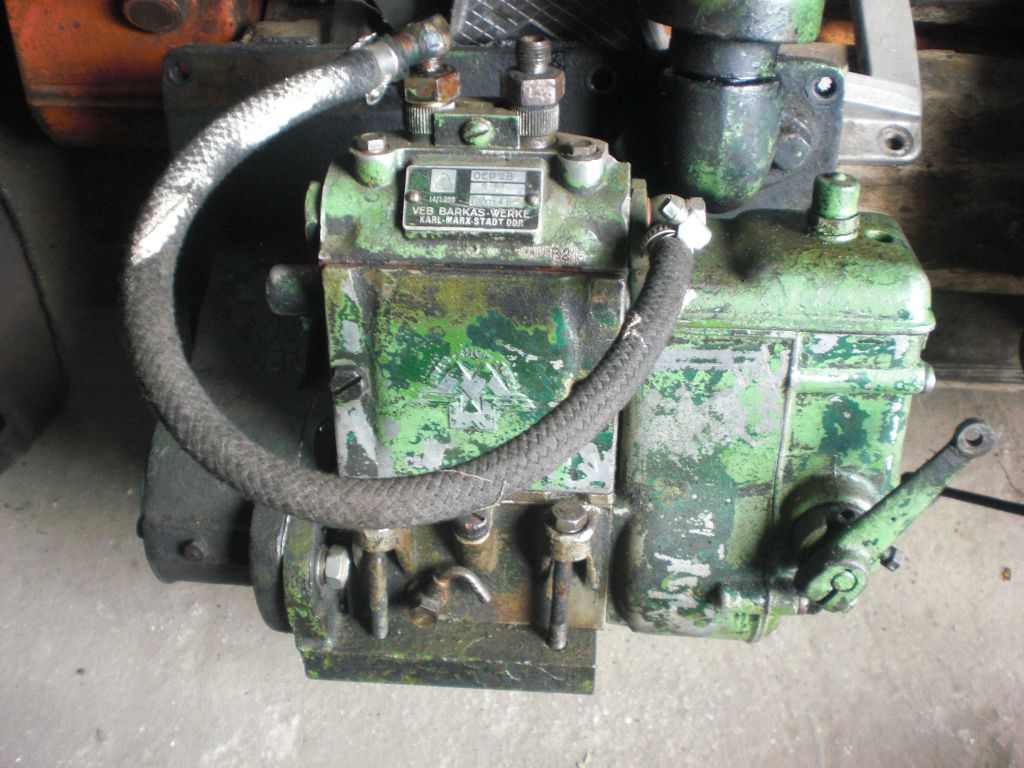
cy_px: 384
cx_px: 512
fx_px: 1124
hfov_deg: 49.0
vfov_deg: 37.7
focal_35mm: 38
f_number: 3.1
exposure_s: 1/80
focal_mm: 6.3
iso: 200
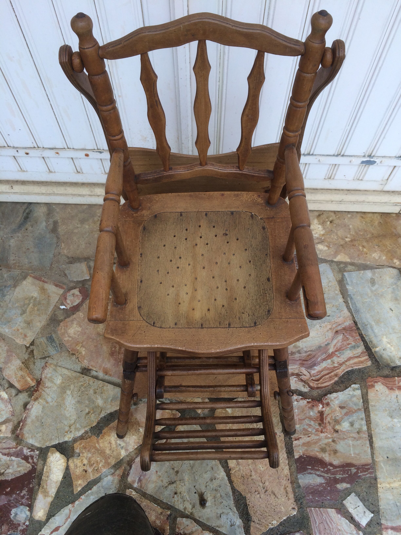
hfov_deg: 48.2
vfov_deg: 61.7
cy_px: 268
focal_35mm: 29
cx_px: 200
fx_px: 448
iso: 40
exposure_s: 1/100
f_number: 2.2
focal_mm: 4.15
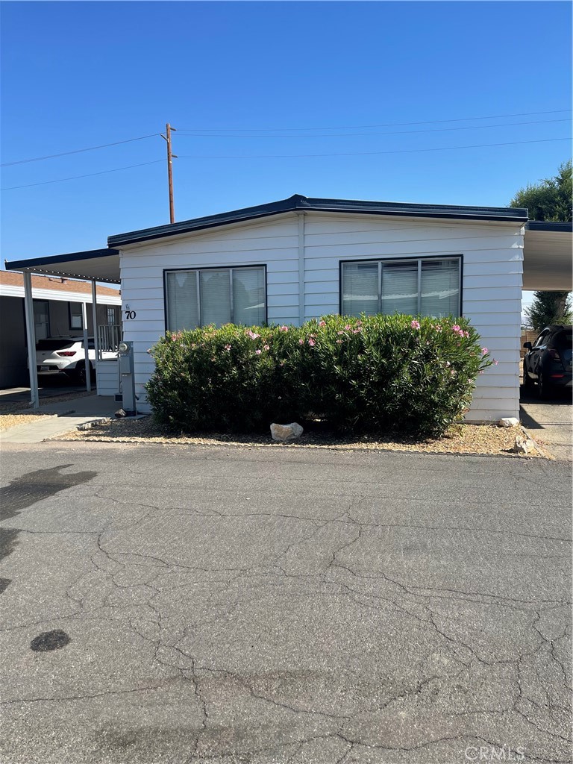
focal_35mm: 25
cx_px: 286
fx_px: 552
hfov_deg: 54.9
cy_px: 382
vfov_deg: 69.4
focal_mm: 5.1
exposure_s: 1/2488
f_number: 1.6
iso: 32
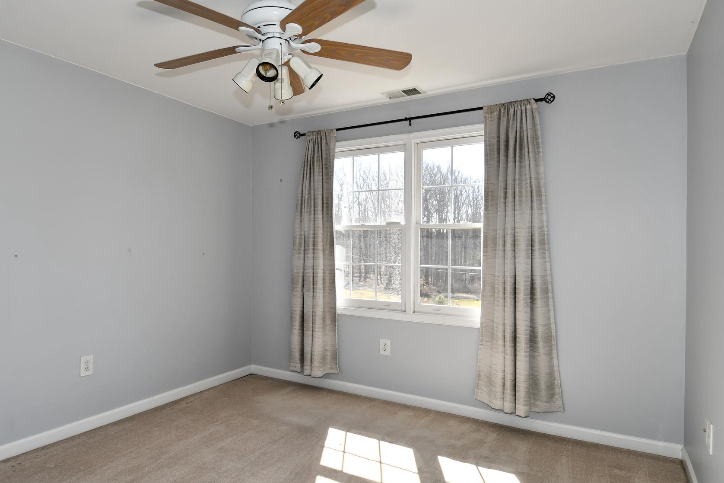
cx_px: 298
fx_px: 442
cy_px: 271
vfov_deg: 57.1
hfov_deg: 77.9
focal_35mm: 22
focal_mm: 12
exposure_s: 1/125
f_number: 5.6
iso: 100
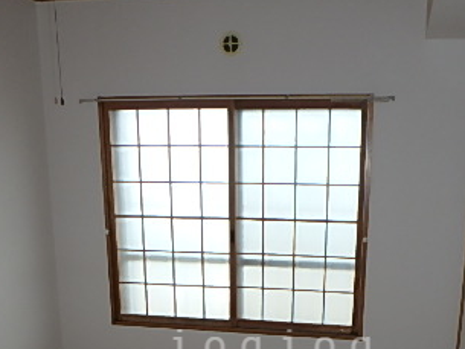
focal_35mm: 44
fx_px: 591
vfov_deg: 30.6
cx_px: 274
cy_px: 347
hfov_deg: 42.8
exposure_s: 1/100
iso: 125
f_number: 3.5
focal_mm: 3.7
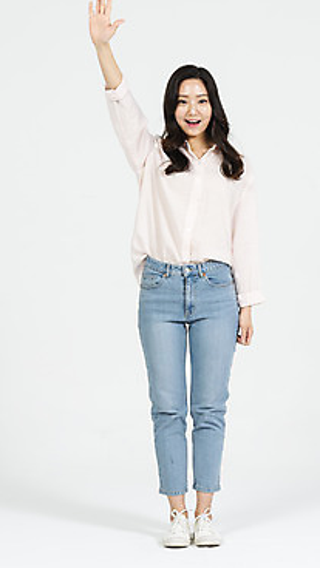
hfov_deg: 12.3
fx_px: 1478
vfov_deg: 21.8
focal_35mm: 98
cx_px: 192
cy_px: 265
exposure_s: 1/125
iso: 100
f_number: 14
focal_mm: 86
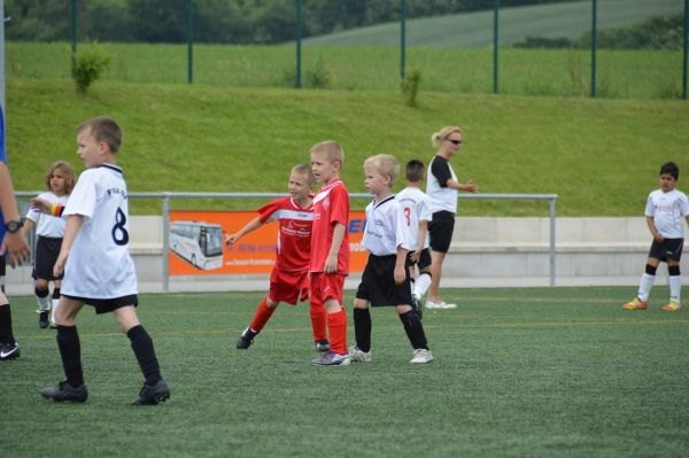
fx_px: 5737
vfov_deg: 4.6
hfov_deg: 6.9
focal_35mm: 300
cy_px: 229
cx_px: 344
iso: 400
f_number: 5.6
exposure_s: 1/1250
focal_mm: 200
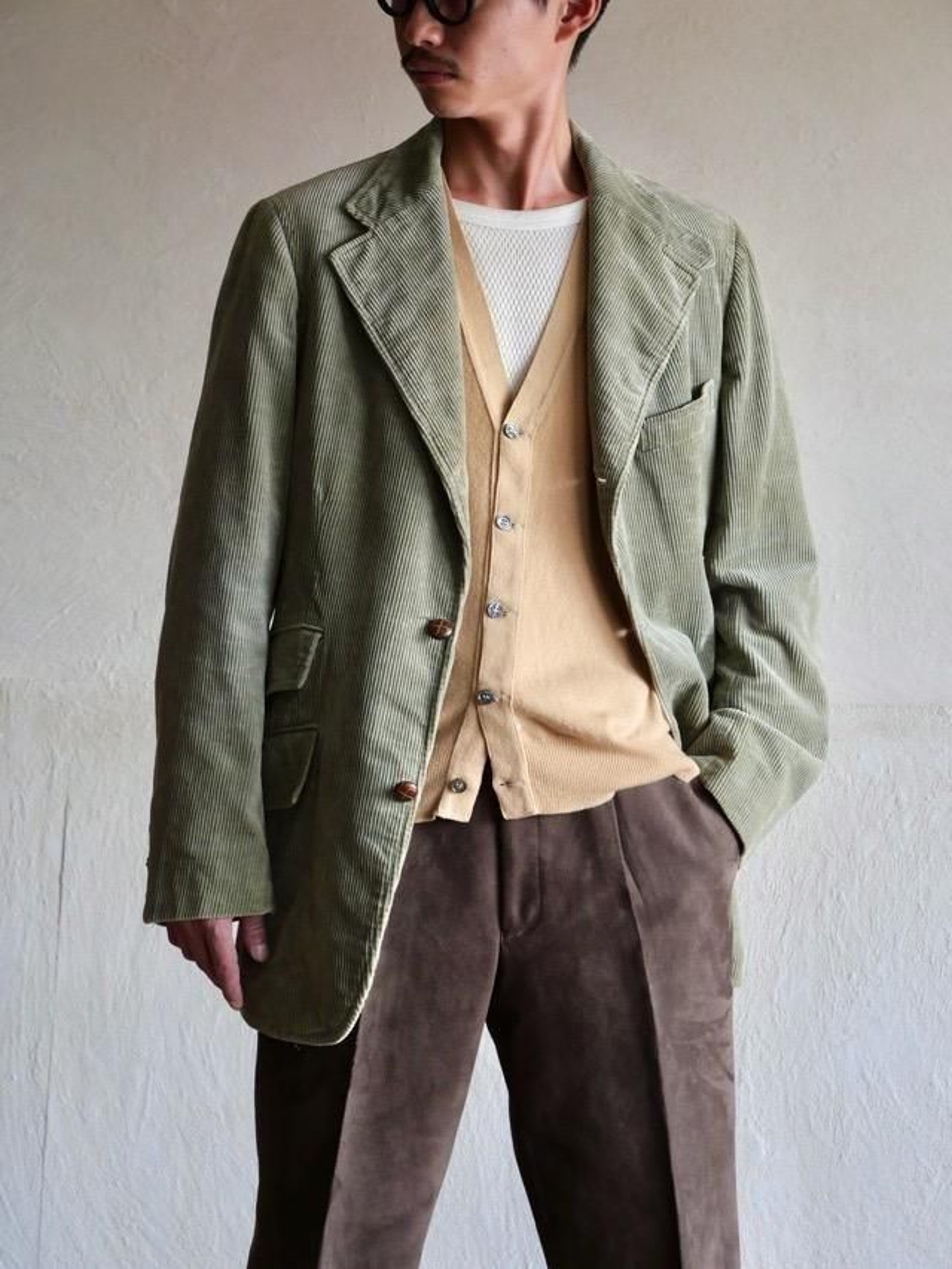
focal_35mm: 88
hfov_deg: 16.8
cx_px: 476
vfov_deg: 22.3
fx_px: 3226
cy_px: 634
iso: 800
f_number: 3.9
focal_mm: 44
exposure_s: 1/100
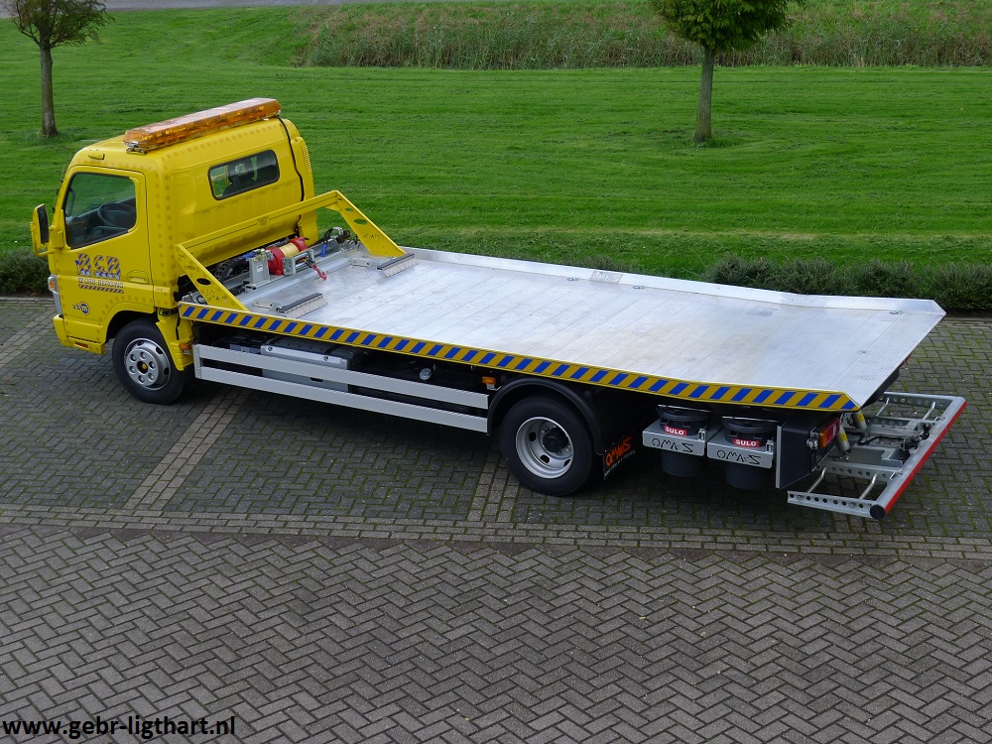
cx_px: 496
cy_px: 372
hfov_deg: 38.2
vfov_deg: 29.1
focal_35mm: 50
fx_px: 1433
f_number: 2.8
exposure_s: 1/320
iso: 80
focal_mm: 10.7
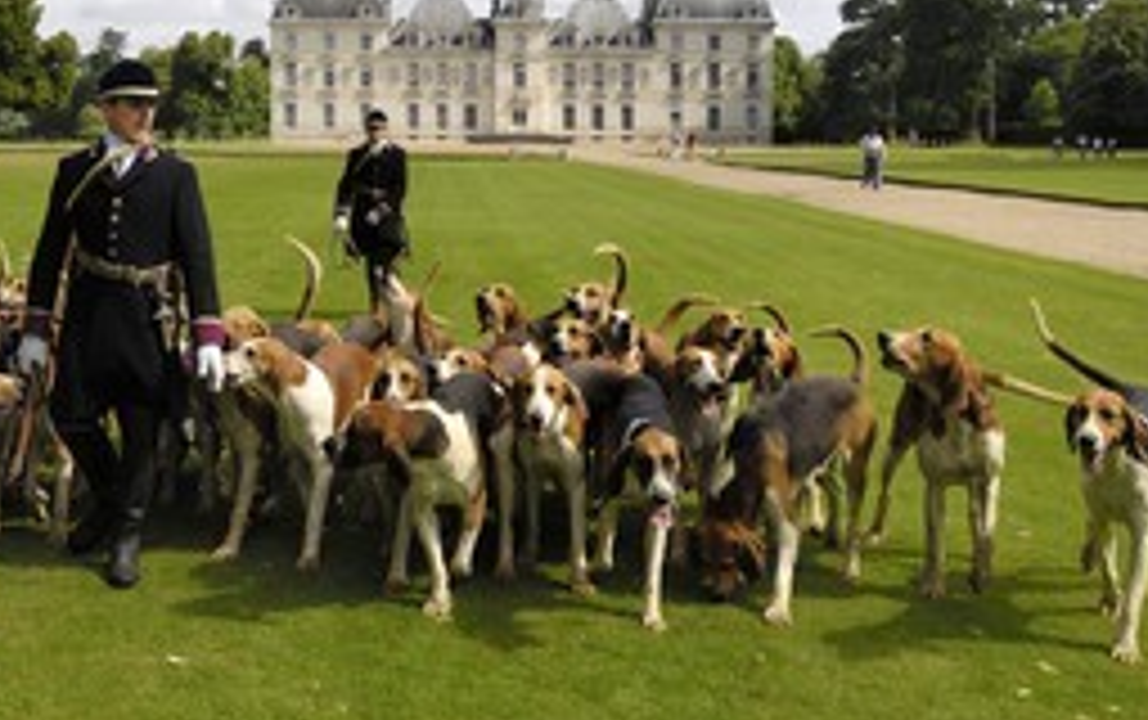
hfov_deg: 45.0
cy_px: 148
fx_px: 1342
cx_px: 308
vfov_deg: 29.4
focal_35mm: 43
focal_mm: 17
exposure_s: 1/320
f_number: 6
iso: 100
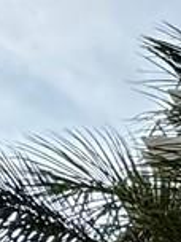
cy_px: 495
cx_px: 905
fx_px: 1025
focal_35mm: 147
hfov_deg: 6.2
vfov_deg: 11.9
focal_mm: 2.22
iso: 50
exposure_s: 1/1211
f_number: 2.2
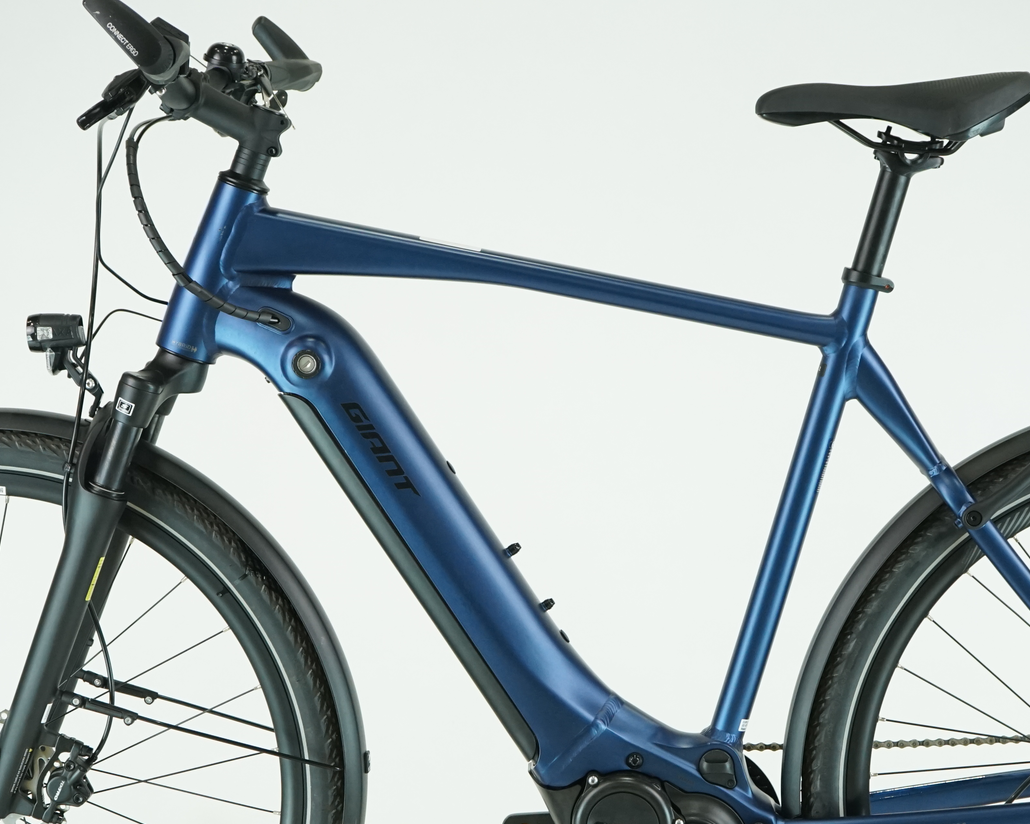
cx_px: 579
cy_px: 557
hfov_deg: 20.4
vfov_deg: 16.3
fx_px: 2865
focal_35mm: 94
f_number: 5.6
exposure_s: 1/200
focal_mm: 53
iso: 1600
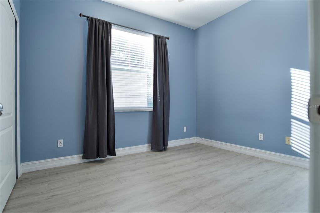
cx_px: 160
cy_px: 106
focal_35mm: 18
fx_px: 160
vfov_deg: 67.3
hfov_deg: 90.0
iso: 100
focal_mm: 12
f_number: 2.8
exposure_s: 1/25
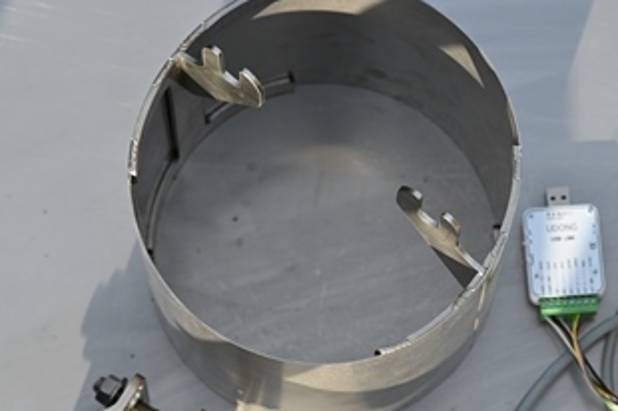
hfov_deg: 11.0
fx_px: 3190
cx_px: 510
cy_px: 363
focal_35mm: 186
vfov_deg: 7.3
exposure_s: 1/250
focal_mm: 90
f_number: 6.3
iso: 140
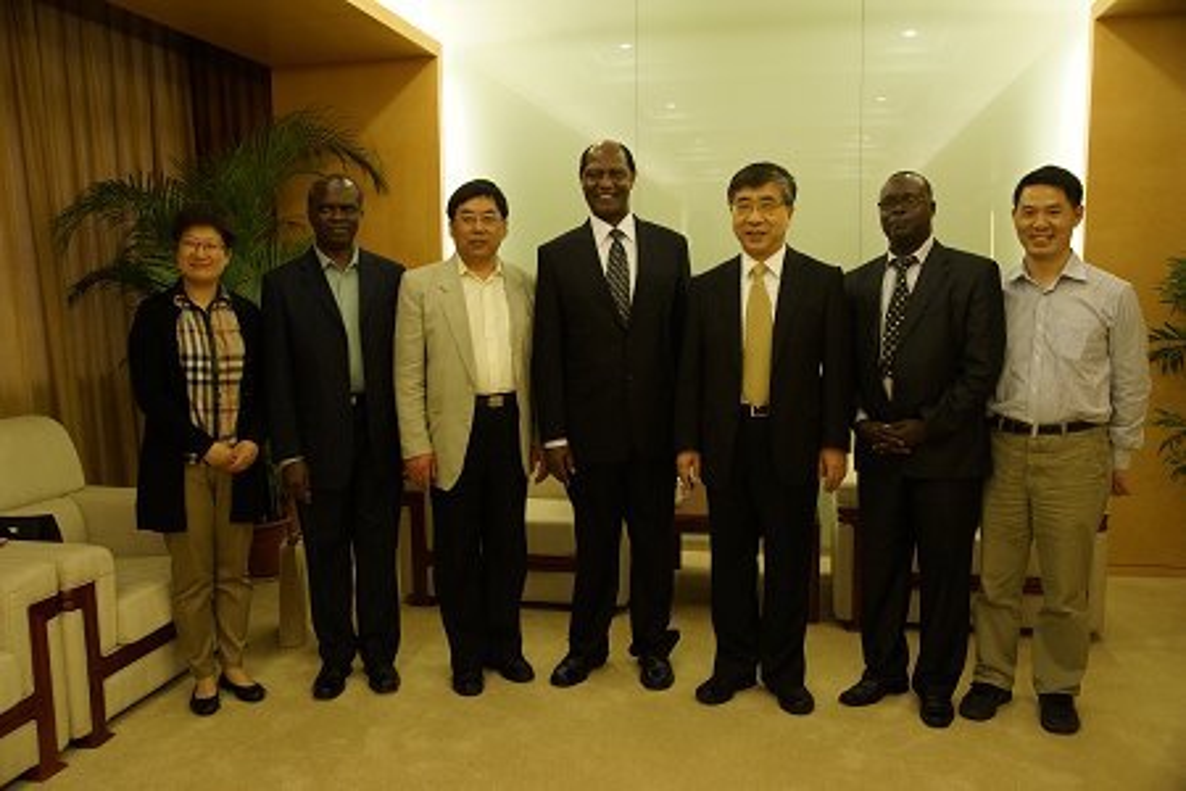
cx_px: 593
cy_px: 396
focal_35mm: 30
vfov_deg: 43.6
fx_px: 988
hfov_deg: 61.9
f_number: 4.5
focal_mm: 20
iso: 1600
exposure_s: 1/100
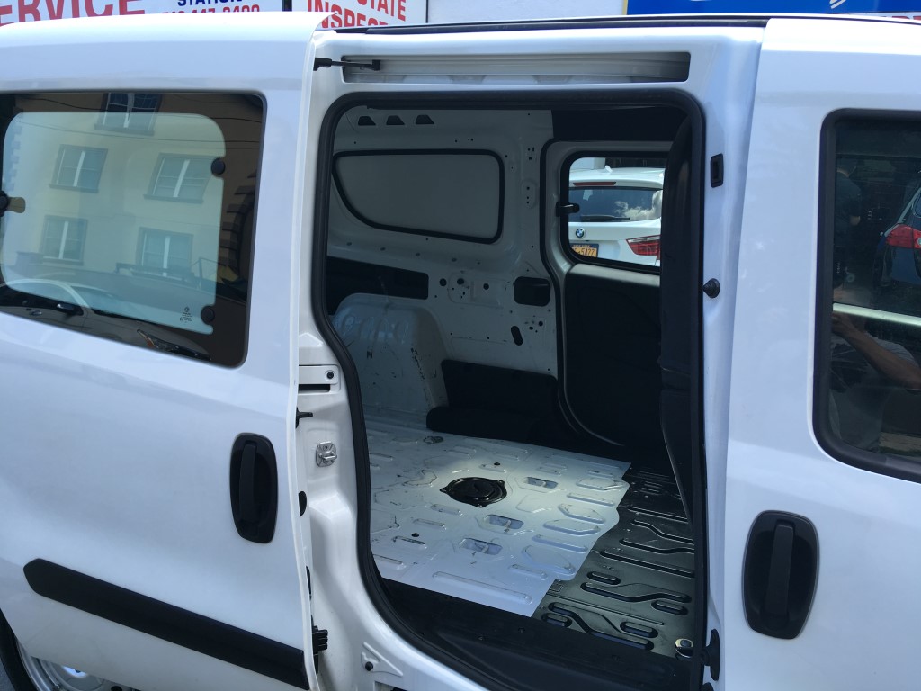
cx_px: 460
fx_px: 772
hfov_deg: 61.7
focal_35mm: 29
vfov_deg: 48.2
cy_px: 346
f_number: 2.2
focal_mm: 4.15
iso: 25
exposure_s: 1/227
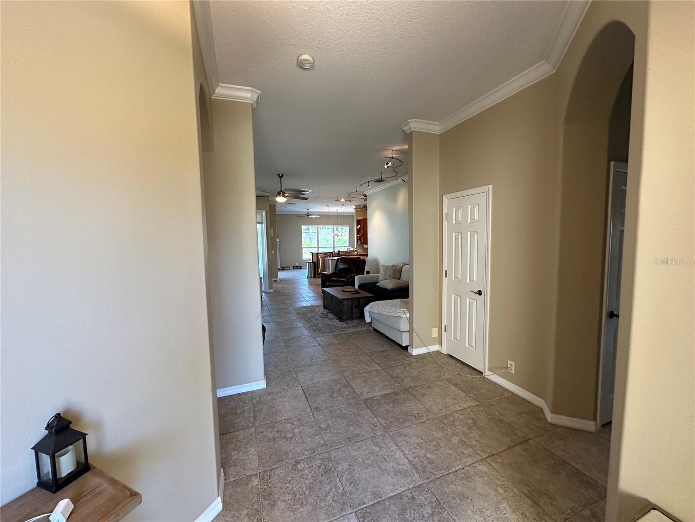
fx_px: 281
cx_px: 348
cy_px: 261
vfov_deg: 85.7
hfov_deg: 102.1
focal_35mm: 14
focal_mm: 2.22
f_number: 2.2
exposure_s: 1/120
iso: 250
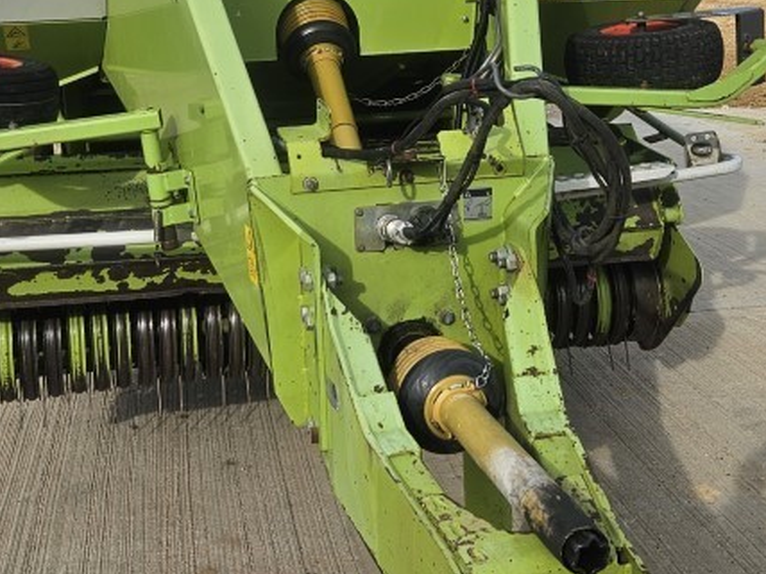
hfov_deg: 34.9
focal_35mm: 55
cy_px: 175
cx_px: 383
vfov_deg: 26.4
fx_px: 1217
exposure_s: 1/1493
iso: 25
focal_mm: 5.4
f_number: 1.8
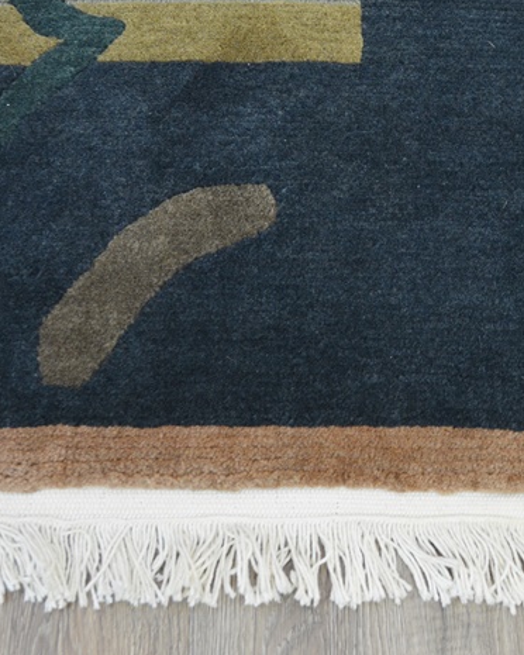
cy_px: 327
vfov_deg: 38.0
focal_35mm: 49
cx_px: 400
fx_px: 950
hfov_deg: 30.3
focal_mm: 18
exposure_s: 1/60
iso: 720
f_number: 4
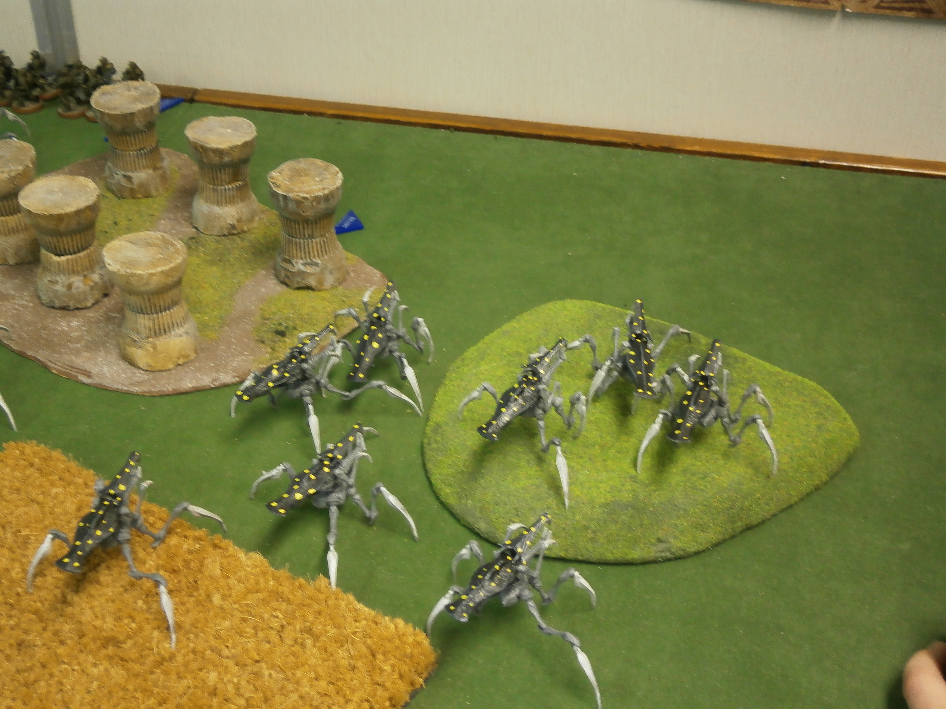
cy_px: 354
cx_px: 473
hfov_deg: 40.4
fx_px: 1284
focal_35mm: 47
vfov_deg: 30.9
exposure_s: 1/20
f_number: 3.4
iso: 200
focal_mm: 8.3
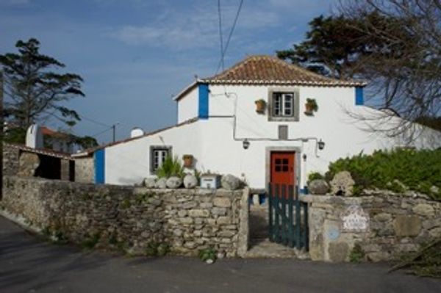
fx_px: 392
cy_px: 146
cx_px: 220
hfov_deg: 58.8
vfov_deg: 41.0
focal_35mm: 32
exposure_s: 1/250
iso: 100
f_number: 11
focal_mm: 32
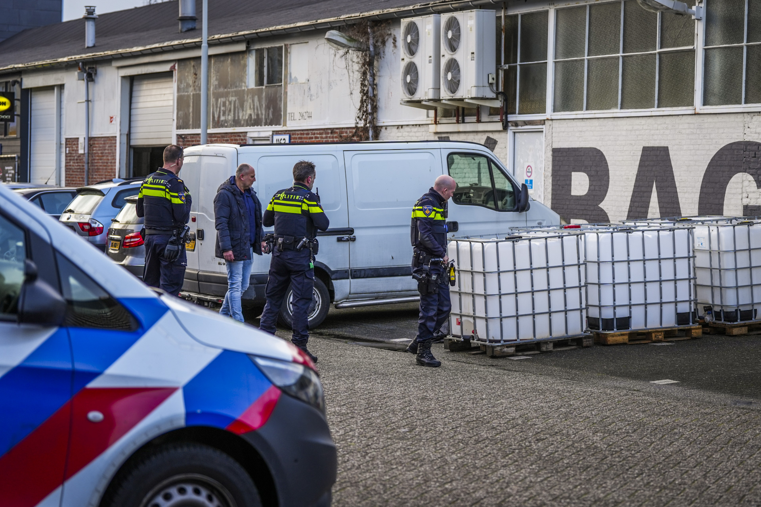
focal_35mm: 79
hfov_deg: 25.7
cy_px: 254
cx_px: 380
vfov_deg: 17.3
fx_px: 1670
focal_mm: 79
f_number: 2.8
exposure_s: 1/500
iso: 250
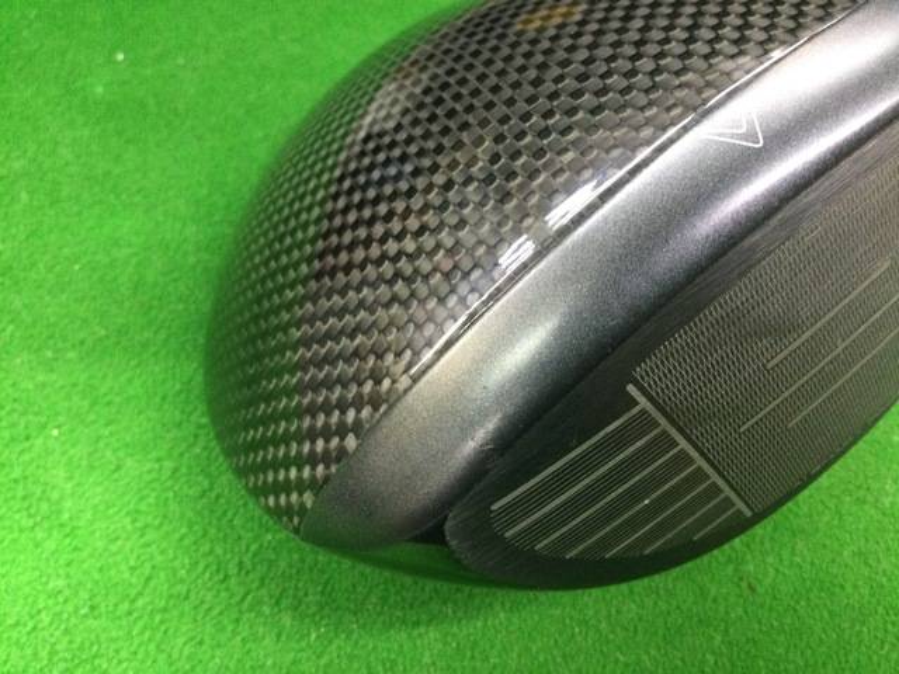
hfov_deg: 58.4
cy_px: 337
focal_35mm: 31
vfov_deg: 45.4
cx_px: 450
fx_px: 805
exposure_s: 1/24
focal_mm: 3.3
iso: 200
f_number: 2.4
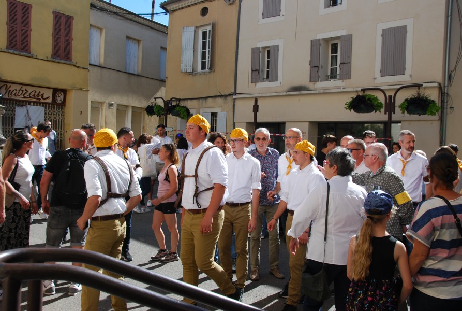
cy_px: 156
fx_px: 424
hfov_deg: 57.1
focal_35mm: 33
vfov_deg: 40.2
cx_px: 231
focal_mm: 22
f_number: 10
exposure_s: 1/400
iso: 400
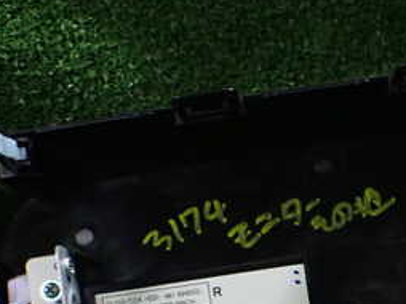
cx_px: 318
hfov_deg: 27.0
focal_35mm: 71
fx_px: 832
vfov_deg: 20.0
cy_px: 315
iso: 800
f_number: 2.3
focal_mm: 5.4
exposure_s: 1/100
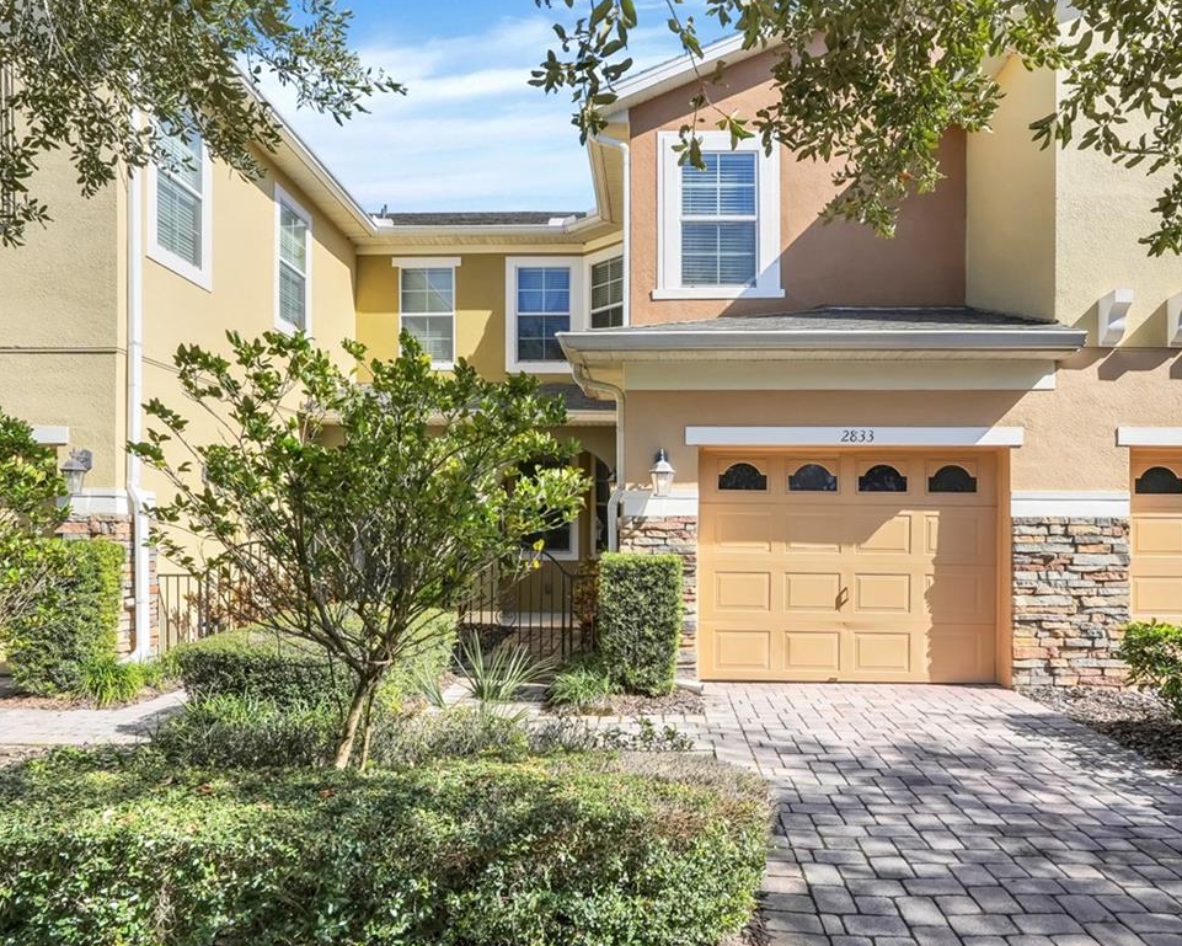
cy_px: 522
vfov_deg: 56.7
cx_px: 638
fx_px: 875
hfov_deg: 68.0
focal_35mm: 25
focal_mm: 16
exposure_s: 1/50
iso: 250
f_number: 9
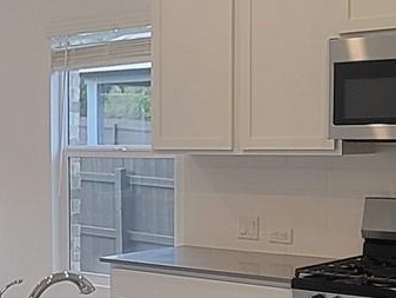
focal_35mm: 79
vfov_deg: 18.6
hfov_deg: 23.3
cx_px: -34
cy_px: 191
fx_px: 904
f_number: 2.2
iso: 125
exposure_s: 1/60
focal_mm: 2.2
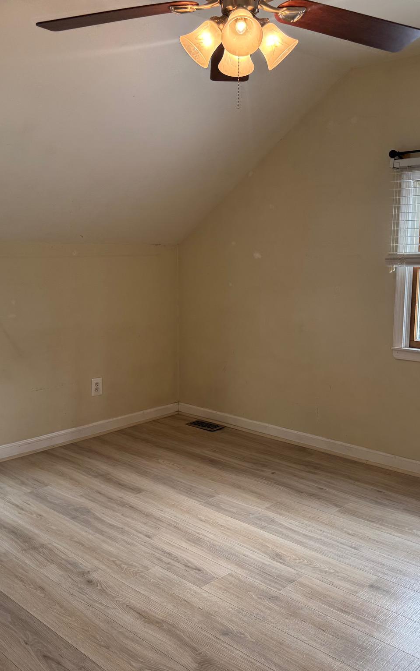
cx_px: 203
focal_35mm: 34
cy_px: 336
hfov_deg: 37.3
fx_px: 622
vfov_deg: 56.7
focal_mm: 6.76
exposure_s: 1/120
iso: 100
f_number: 1.78
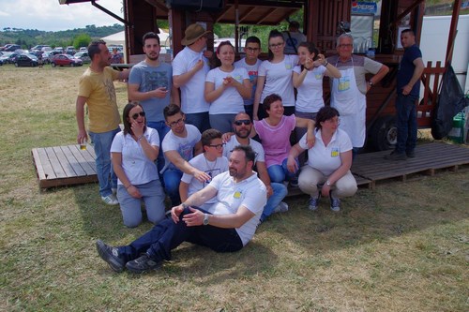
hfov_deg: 57.2
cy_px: 156
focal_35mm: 33
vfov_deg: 39.9
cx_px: 234
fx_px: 430
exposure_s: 1/320
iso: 200
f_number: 7.1
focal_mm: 22
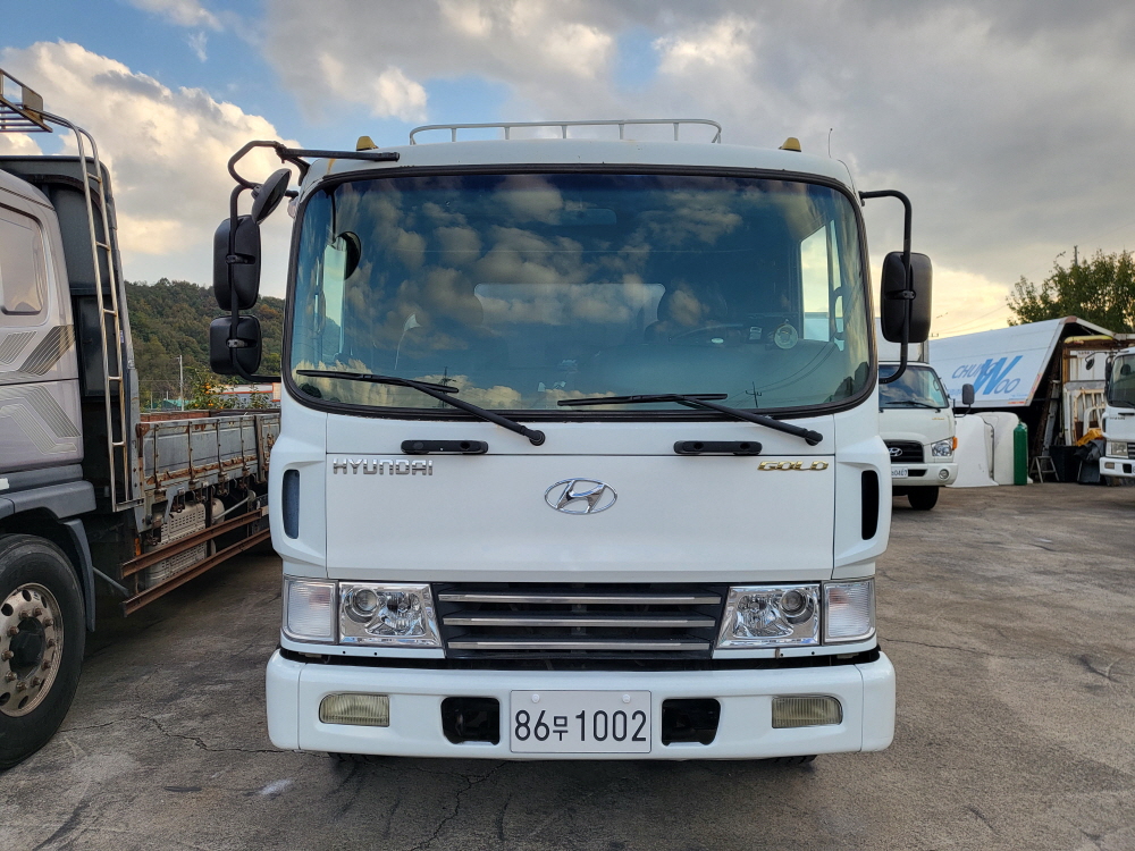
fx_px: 852
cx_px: 568
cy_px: 426
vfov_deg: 53.1
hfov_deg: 67.3
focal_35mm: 26
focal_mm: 4.25
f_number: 1.8
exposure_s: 1/688
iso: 50
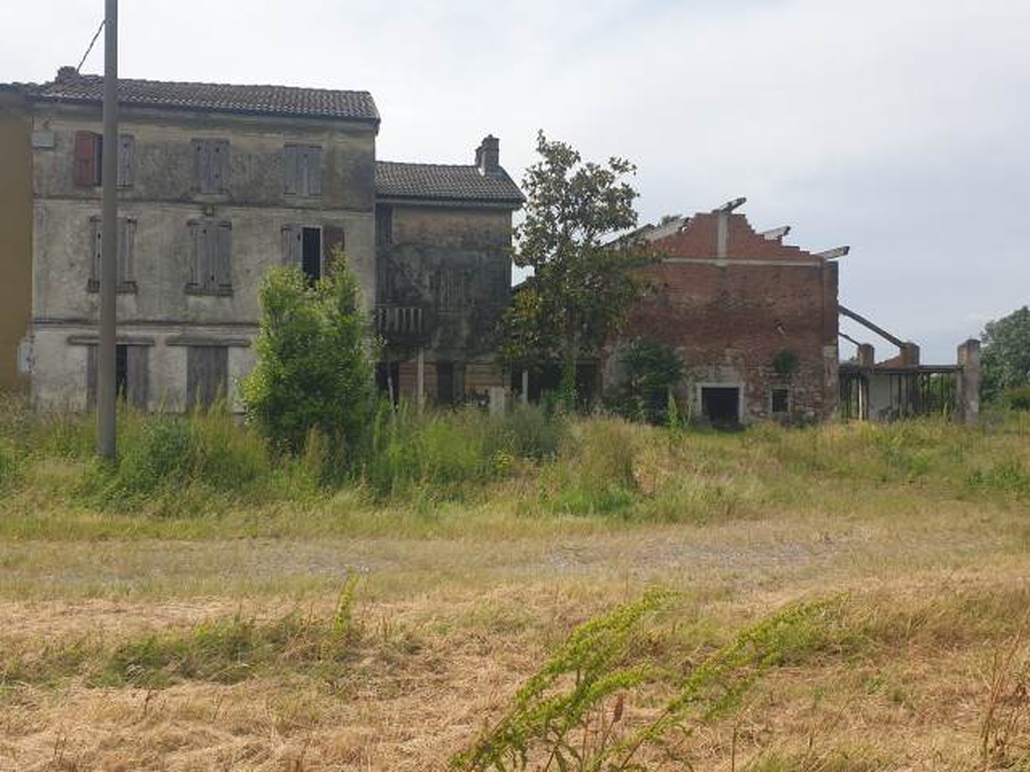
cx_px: 515
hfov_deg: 67.3
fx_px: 774
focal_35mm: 26
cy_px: 386
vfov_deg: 53.1
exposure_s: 1/1919
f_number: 2.4
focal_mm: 4.3
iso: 50
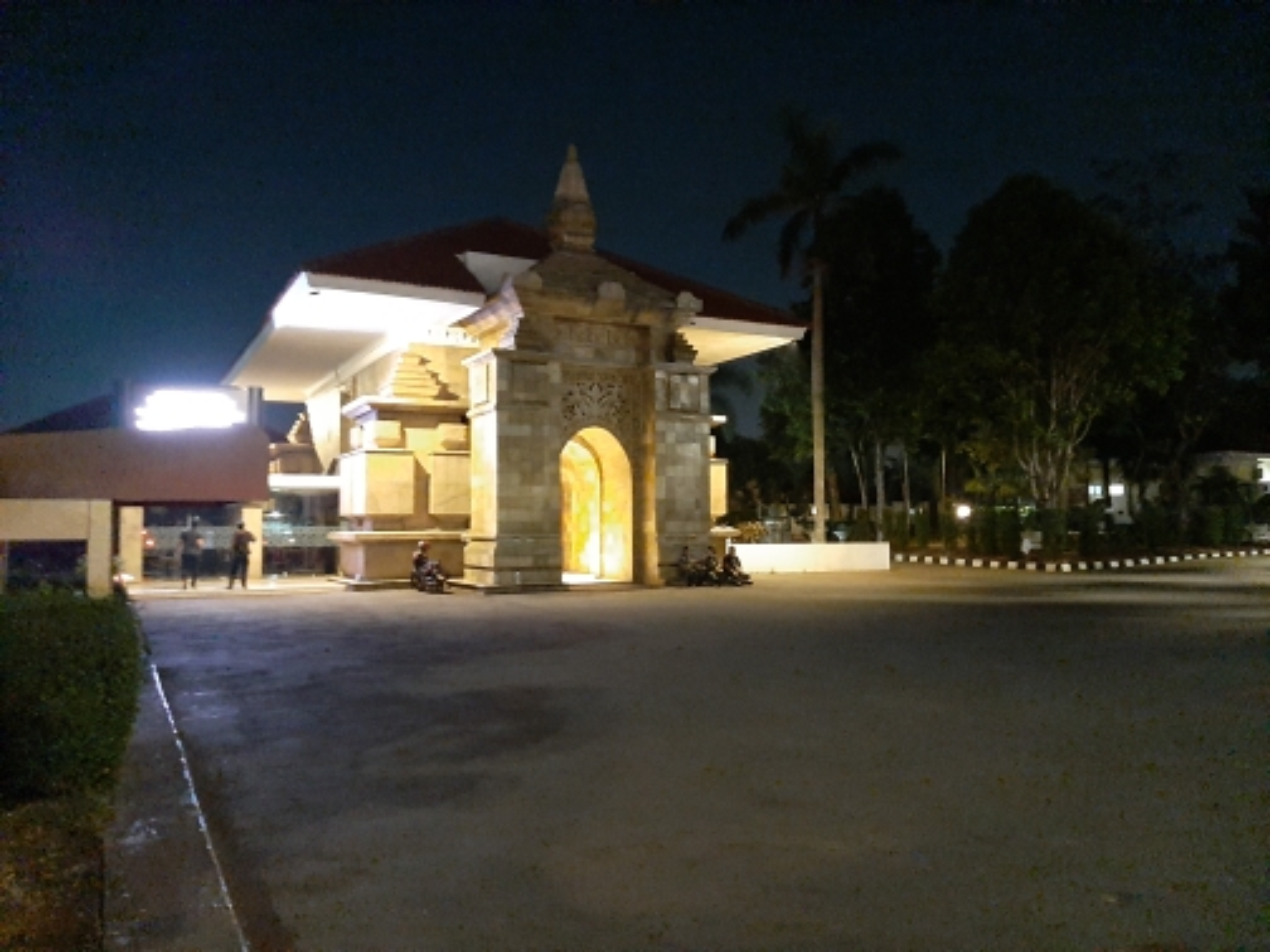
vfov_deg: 53.1
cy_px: 476
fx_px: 954
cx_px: 635
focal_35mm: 26
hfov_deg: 67.3
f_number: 1.7
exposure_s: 1/17
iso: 1600
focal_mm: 3.93
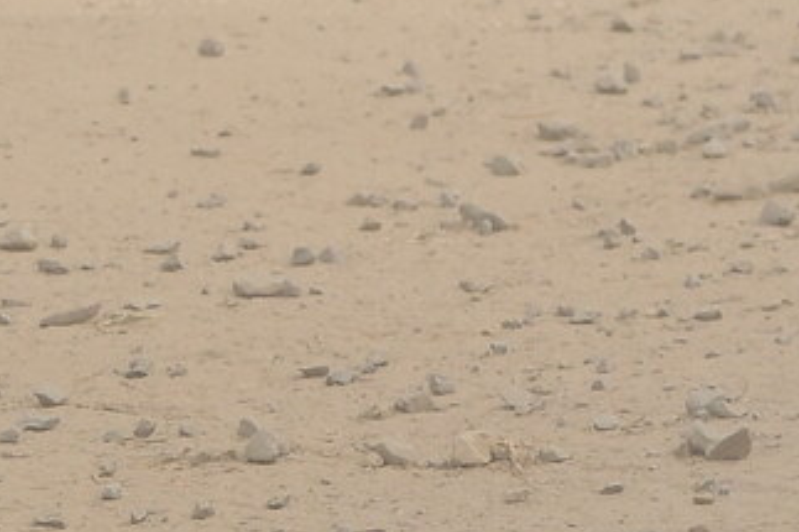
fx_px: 12866
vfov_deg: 2.3
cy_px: -934
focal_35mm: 580
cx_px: 2840
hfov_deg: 3.4
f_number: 5.6
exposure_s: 1/1000
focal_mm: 78
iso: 360
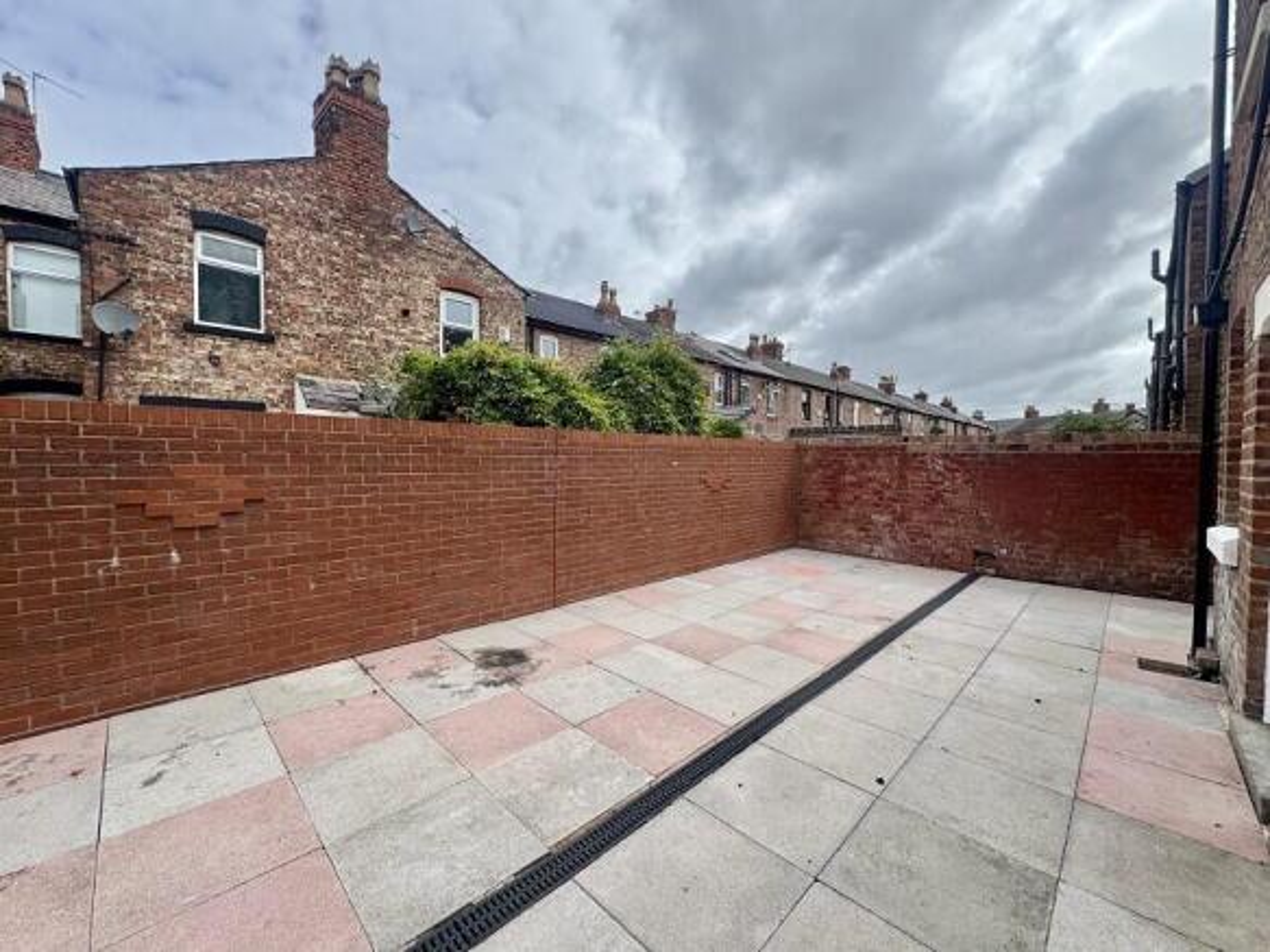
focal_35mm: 14
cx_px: 635
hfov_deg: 102.1
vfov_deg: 85.7
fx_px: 514
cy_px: 476
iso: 40
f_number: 2.2
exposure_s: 1/1236
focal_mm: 2.22
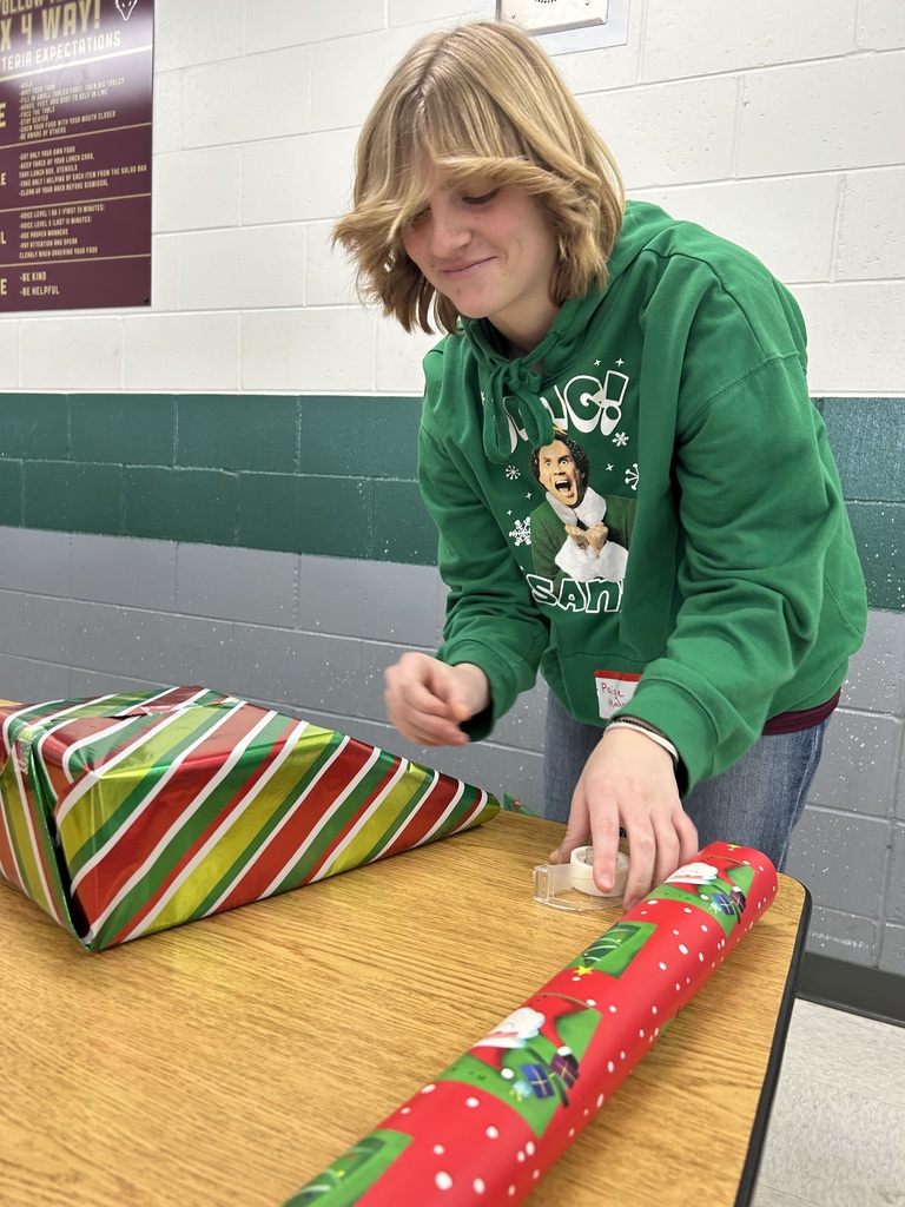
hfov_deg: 53.1
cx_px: 452
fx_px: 906
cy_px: 604
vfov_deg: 67.3
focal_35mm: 26
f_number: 1.5
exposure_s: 1/70
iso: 125
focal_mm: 5.7
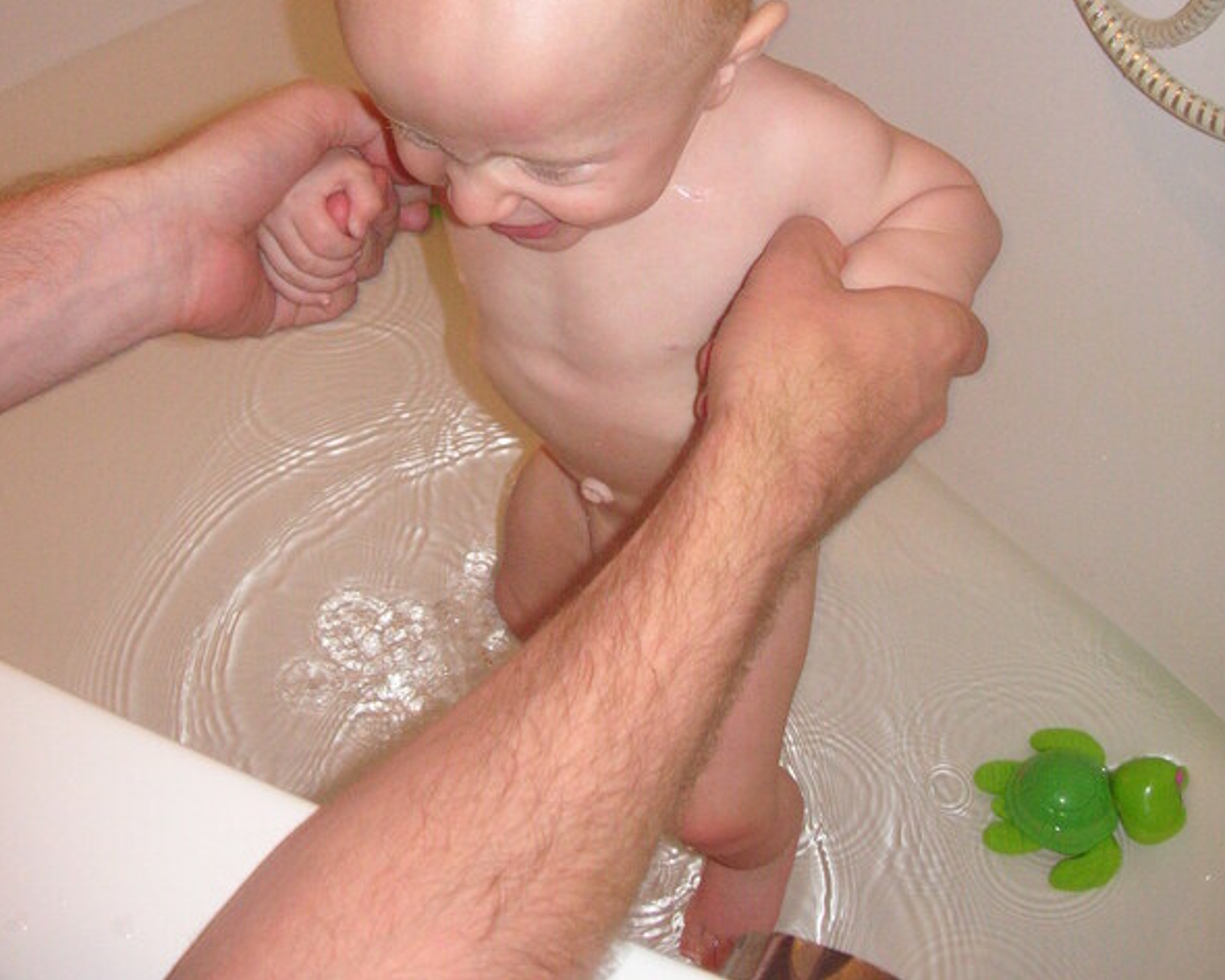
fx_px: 1777
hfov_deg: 38.0
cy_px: 251
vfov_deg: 30.4
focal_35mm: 49
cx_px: 617
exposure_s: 1/45
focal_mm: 6.1
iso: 160
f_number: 2.8
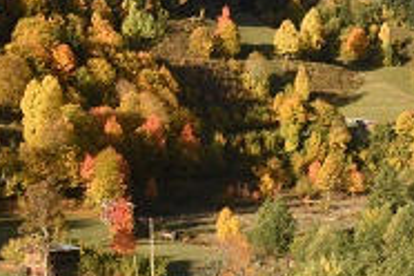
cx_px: 338
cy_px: 142
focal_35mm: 100
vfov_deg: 13.7
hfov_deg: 20.2
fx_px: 1150
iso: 320
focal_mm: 31
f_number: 8
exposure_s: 1/250
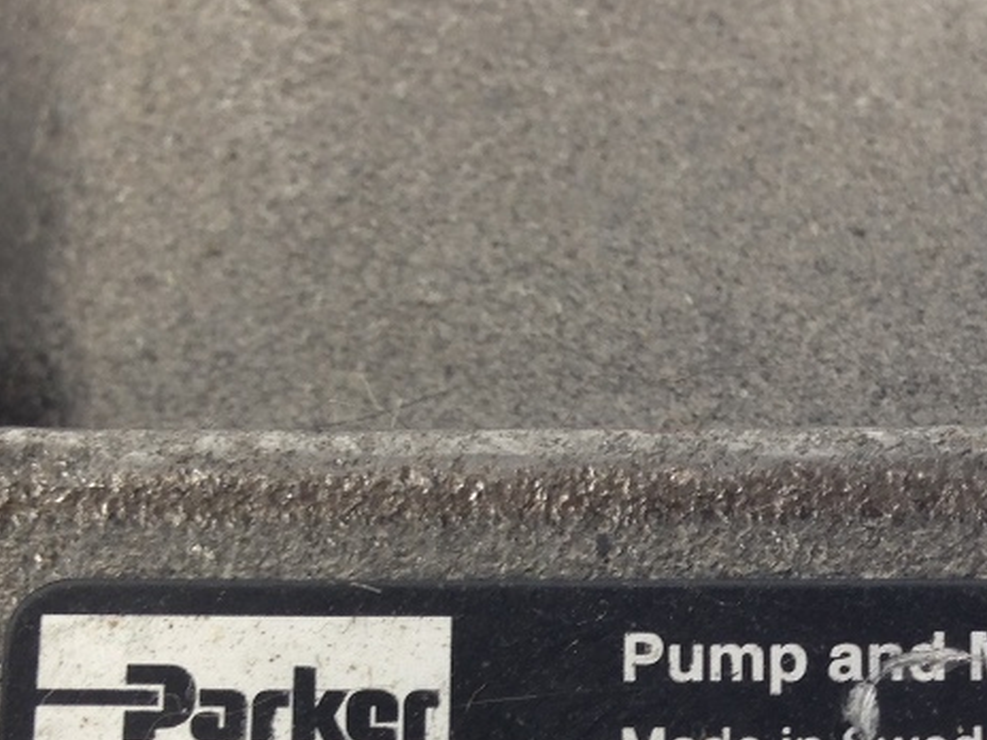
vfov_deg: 15.6
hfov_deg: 21.0
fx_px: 2595
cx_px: 915
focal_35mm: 91
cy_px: 897
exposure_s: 1/24
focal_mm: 4.12
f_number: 2.4
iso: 50
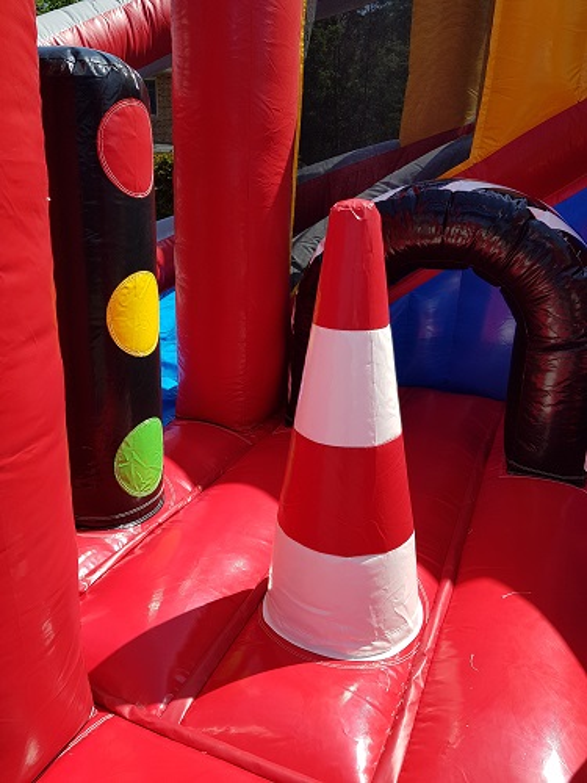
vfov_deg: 67.3
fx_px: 588
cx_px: 294
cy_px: 392
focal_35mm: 26
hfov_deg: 53.1
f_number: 1.7
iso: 40
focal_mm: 4.2
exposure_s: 1/1740
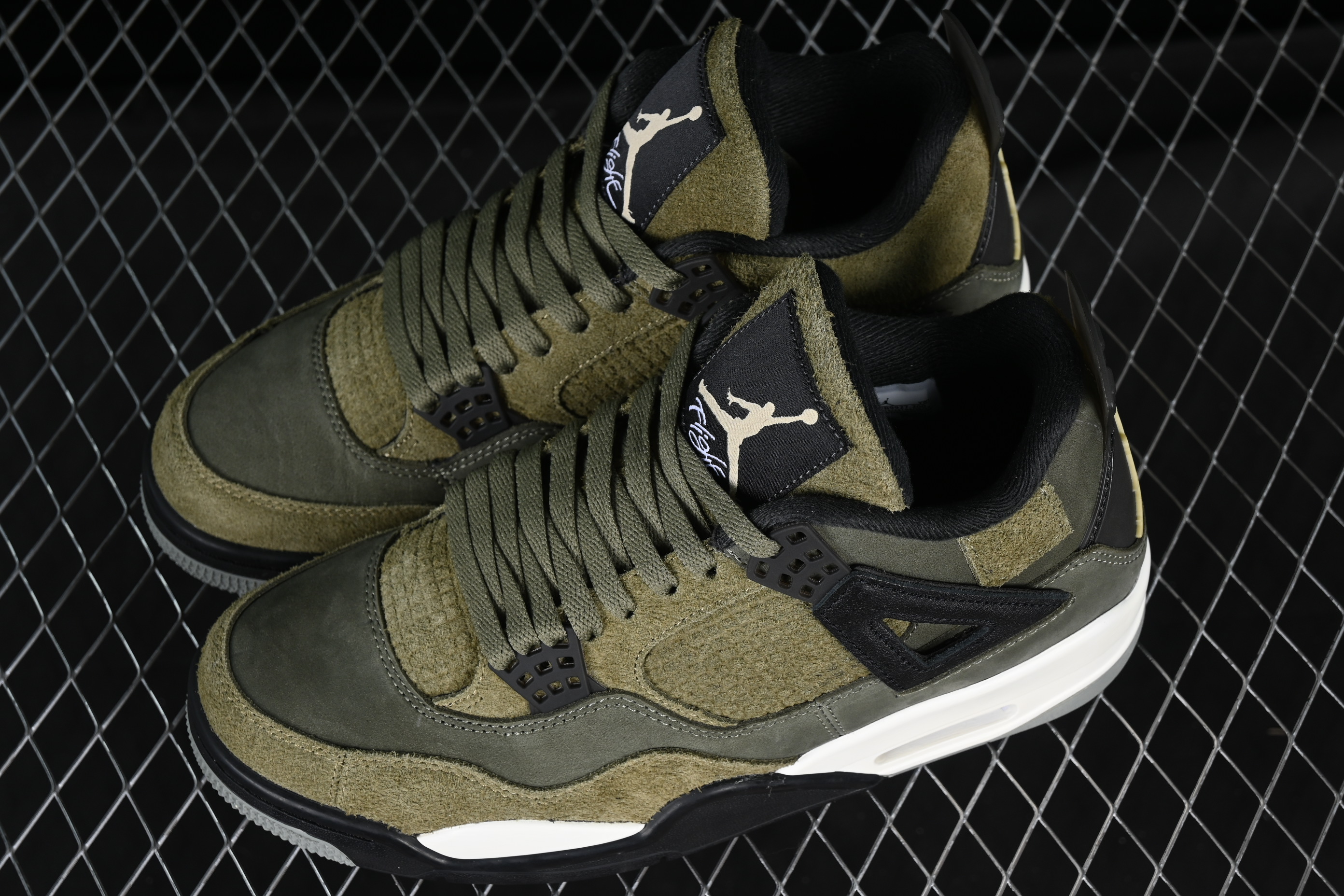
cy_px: 448
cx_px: 672
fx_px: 2800
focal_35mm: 75
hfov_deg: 27.0
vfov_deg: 18.2
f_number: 7.1
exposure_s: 1/60
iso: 160
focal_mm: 50
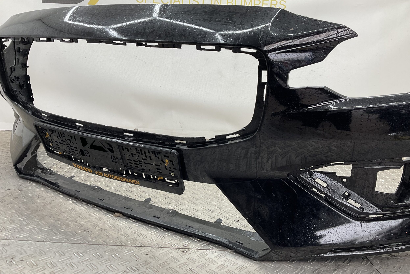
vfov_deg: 42.3
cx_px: 200
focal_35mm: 31
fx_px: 353
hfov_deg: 60.3
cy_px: 133
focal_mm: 3
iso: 32
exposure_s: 1/100
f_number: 1.8
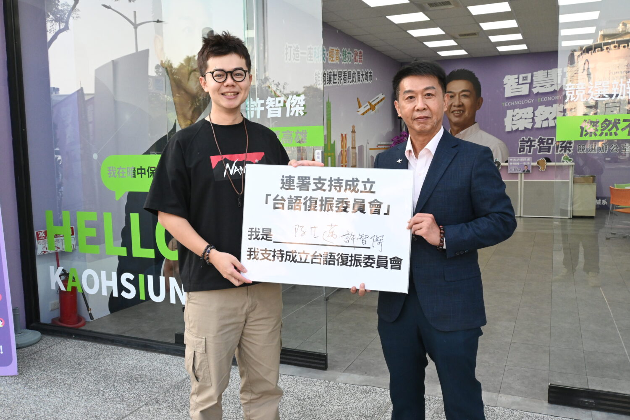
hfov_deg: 58.3
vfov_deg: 40.8
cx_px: 315
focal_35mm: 32
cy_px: 210
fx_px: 564
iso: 2000
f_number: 9
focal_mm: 21.5
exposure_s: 1/320
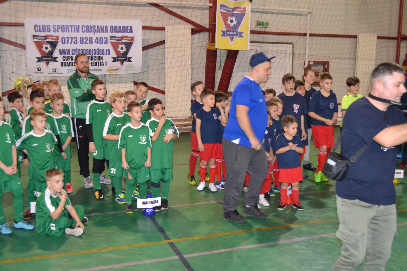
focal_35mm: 39
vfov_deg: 34.2
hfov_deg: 49.6
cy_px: 136
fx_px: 441
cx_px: 204
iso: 2000
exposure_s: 1/60
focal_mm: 26
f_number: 4.2
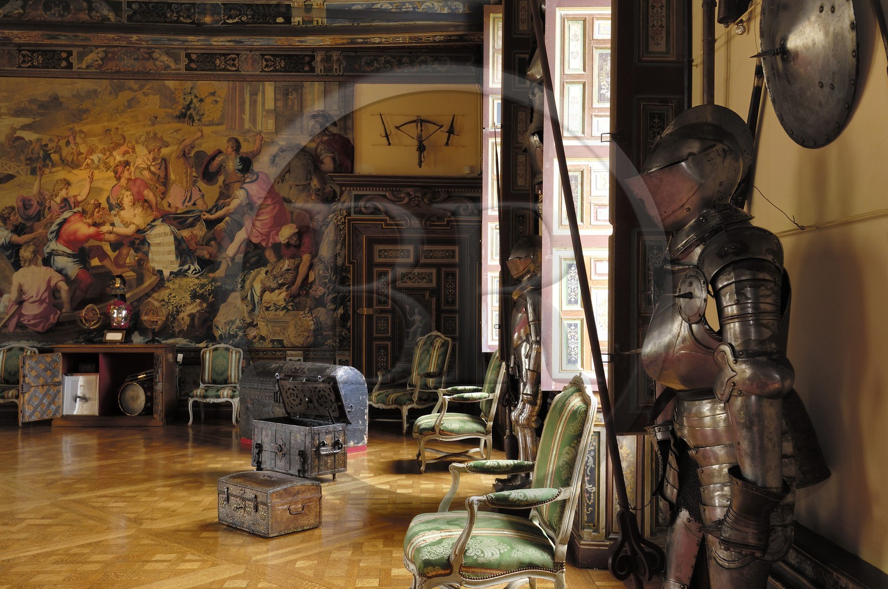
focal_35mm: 36
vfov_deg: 36.8
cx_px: 444
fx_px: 887
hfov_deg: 53.2
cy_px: 294
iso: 100
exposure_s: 1/2
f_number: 9
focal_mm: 24
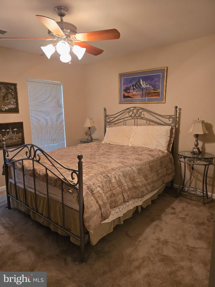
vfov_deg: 73.9
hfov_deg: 58.9
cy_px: 144
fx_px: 190
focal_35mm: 23
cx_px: 108
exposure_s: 1/120
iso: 500
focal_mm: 6.3
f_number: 1.7
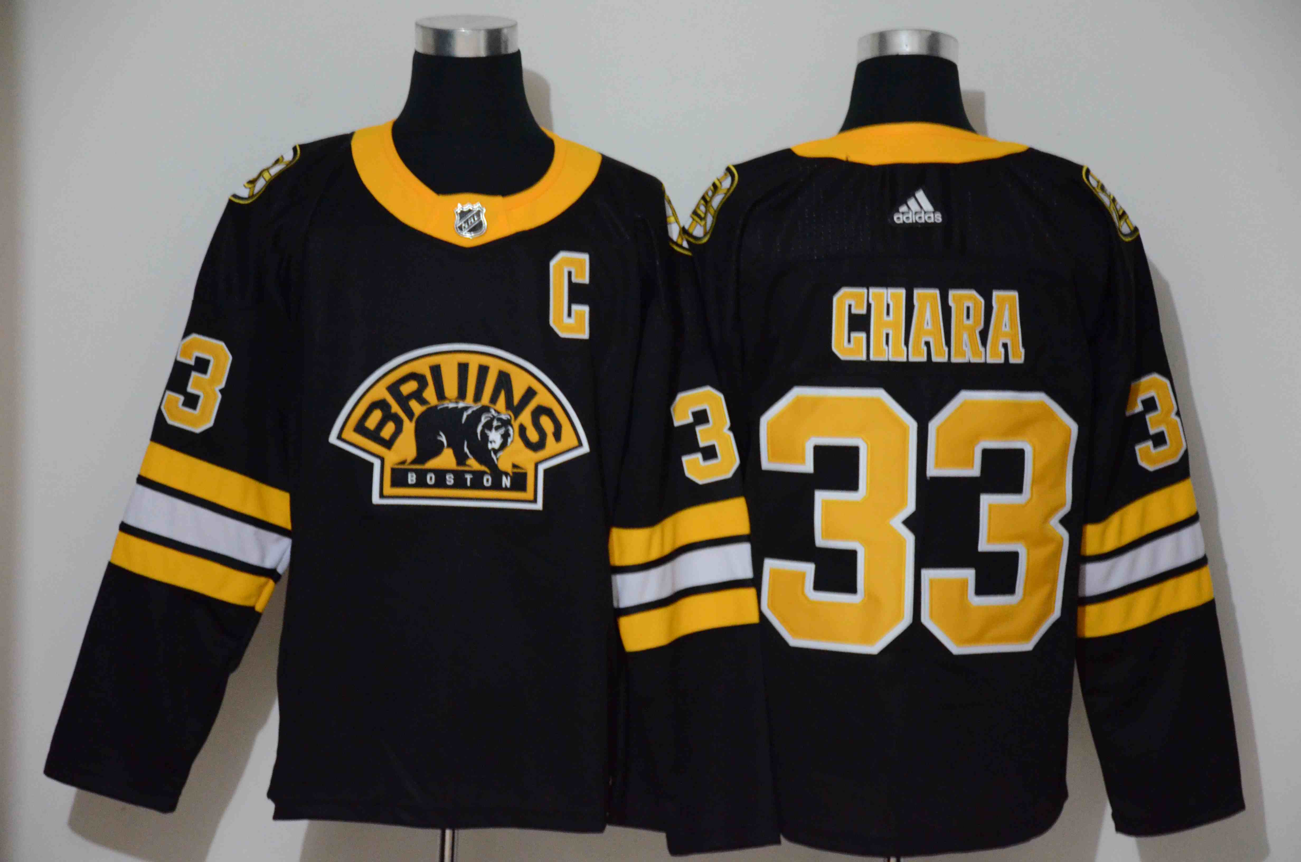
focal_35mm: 112
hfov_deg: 18.2
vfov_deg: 12.1
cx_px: 650
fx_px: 4057
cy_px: 431
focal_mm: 75
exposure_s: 1/15
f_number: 5
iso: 4000
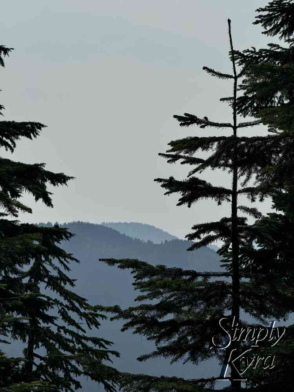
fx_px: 1359
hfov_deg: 12.3
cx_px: 147
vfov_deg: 16.4
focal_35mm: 120
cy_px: 196
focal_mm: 15.66
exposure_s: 1/6897
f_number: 2.8
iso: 64
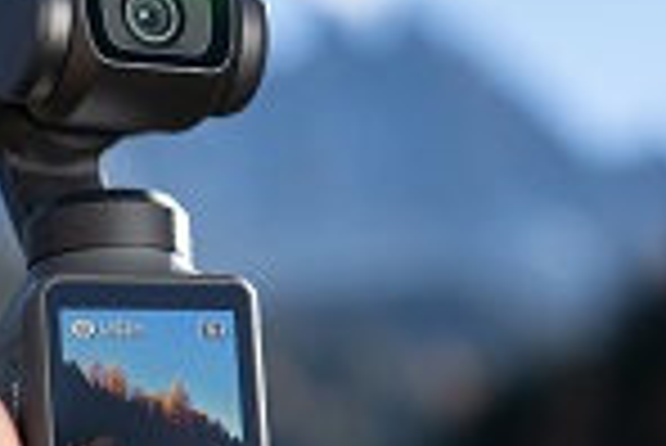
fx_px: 3370
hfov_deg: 11.2
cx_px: 117
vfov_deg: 7.5
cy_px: 365
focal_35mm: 182
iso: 320
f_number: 4.5
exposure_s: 1/800
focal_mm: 45
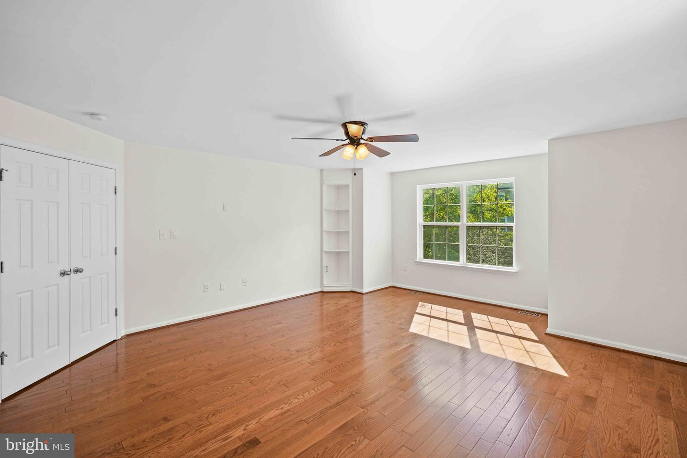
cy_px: 229
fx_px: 305
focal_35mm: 16
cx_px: 344
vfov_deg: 73.7
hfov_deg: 96.7
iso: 125
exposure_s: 1/30
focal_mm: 16
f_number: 4
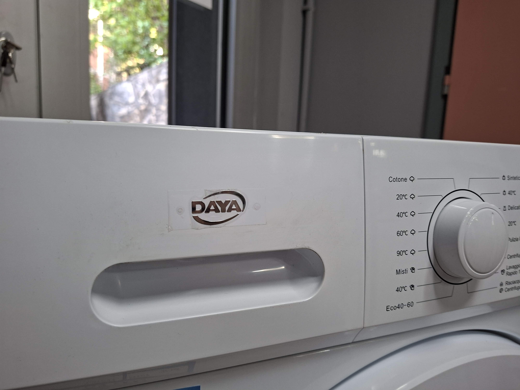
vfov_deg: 58.9
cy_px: 195
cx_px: 260
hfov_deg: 73.9
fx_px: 346
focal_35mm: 23
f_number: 1.8
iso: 200
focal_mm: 5.54
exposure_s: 1/50
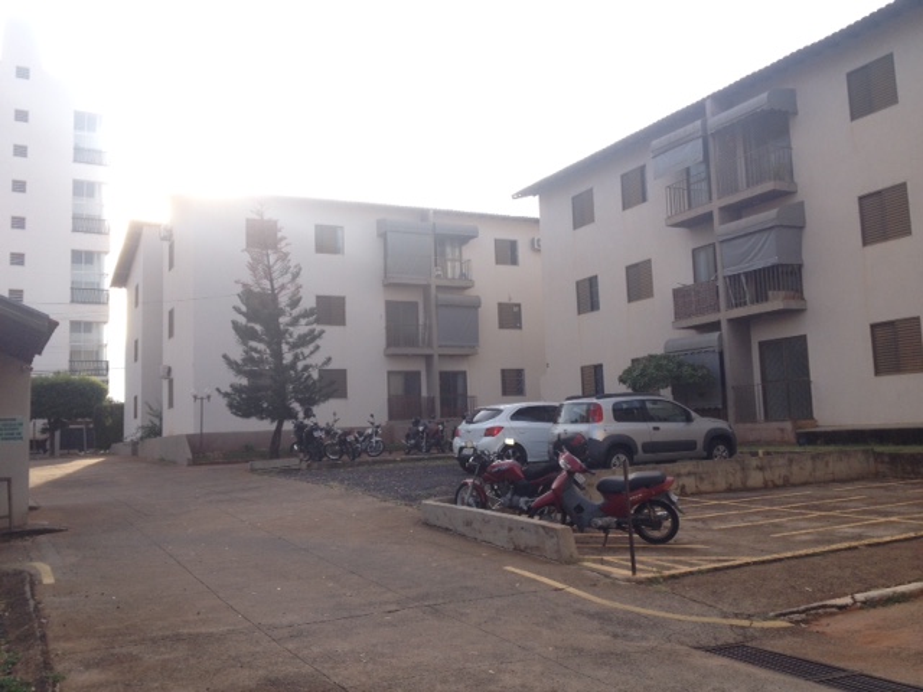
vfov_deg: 40.7
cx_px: 462
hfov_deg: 52.6
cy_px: 346
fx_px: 933
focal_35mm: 35
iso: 50
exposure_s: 1/460
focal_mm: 4.28
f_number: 2.4
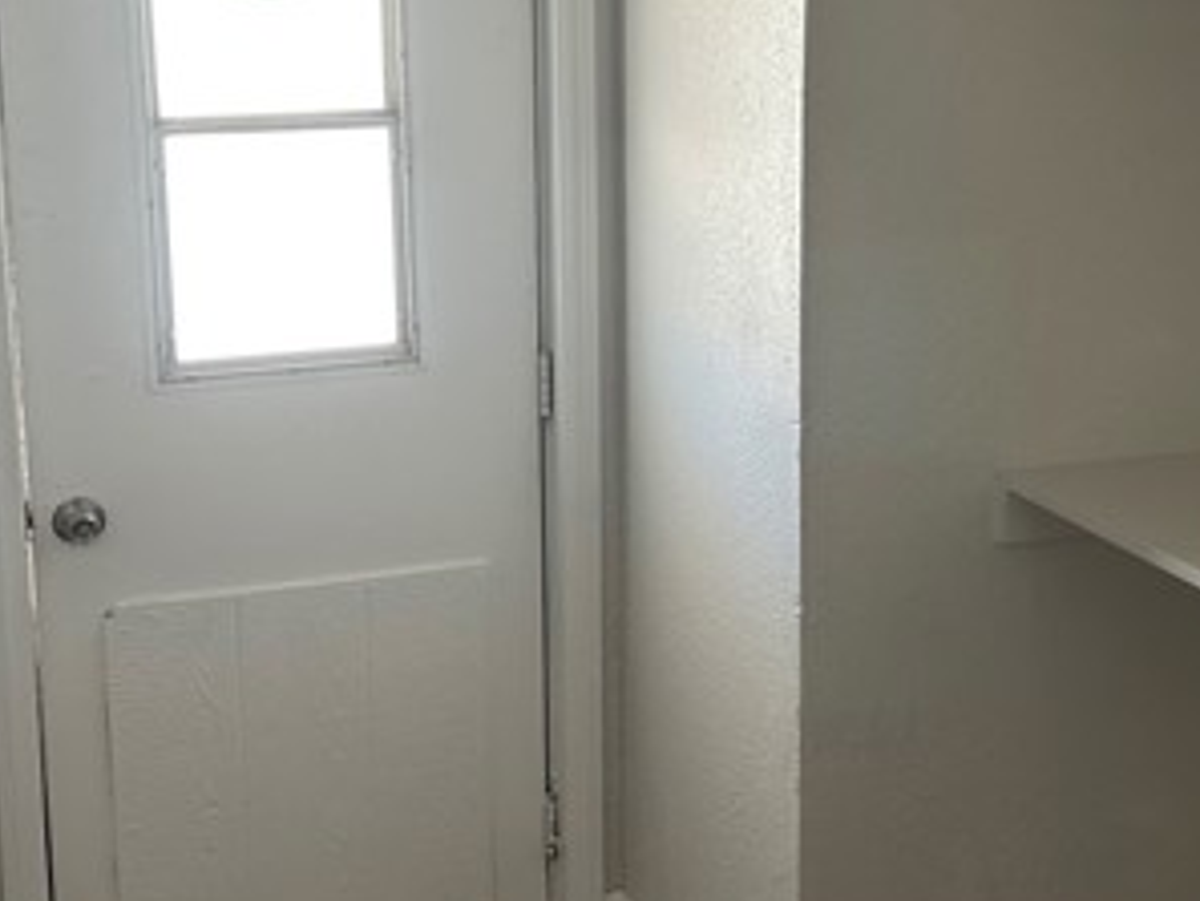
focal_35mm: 56
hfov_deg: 34.3
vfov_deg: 26.0
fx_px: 1942
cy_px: 311
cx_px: 606
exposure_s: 1/116
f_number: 1.5
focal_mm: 5.7
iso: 125
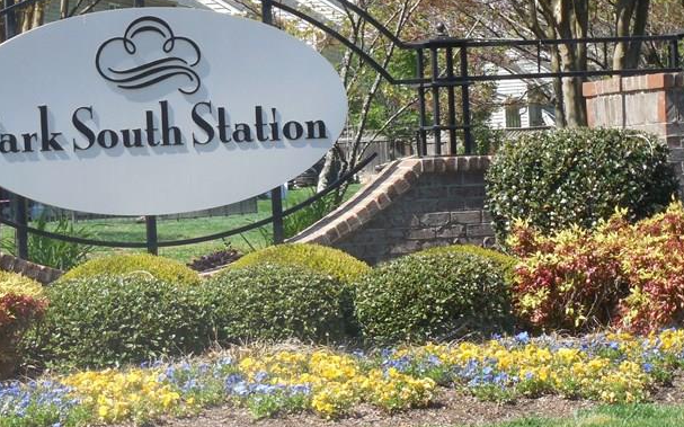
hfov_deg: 7.8
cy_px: 238
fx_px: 5032
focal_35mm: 270
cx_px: 159
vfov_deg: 4.9
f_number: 4.9
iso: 125
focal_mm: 27.2
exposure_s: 1/320
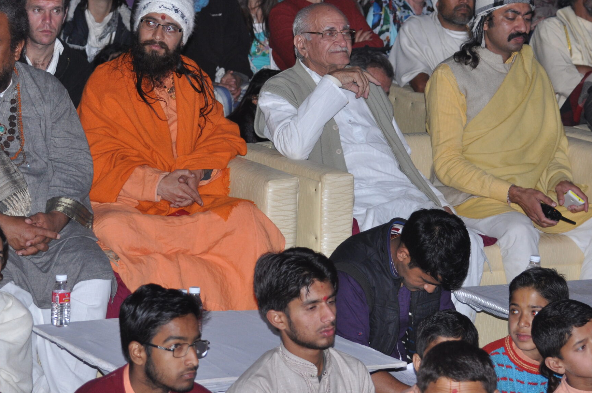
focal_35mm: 155
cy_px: 112
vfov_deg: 8.8
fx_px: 2546
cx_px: 214
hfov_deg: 13.2
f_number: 5
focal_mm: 70
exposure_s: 1/125
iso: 500
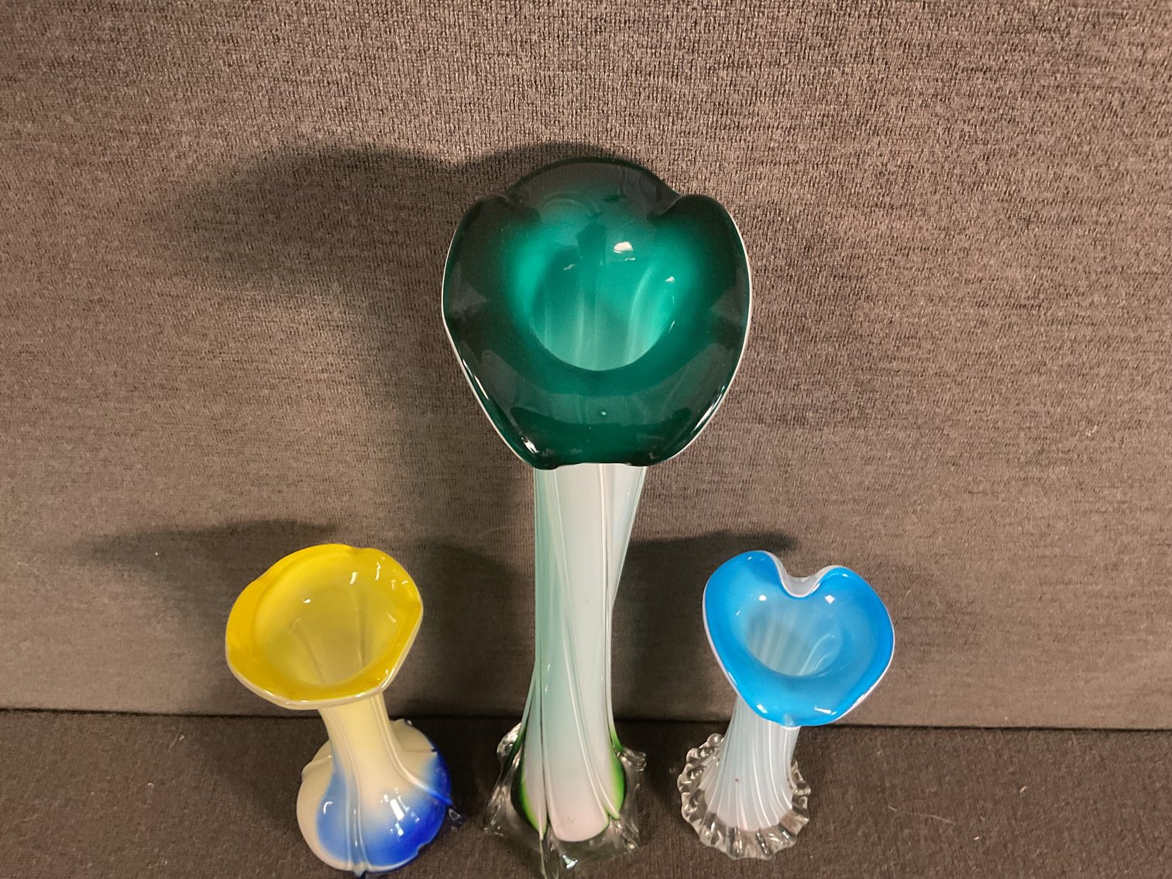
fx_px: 982
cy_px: 440
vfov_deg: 48.2
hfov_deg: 61.7
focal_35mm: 29
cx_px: 586
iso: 320
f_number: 1.8
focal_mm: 3
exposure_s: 1/40
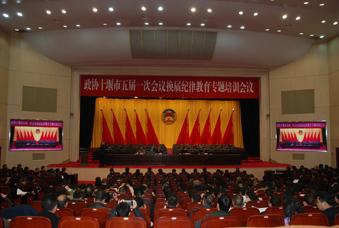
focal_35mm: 30
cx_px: 170
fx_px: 283
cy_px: 114
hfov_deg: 61.8
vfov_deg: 43.8
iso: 400
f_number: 4
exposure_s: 1/60
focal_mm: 20
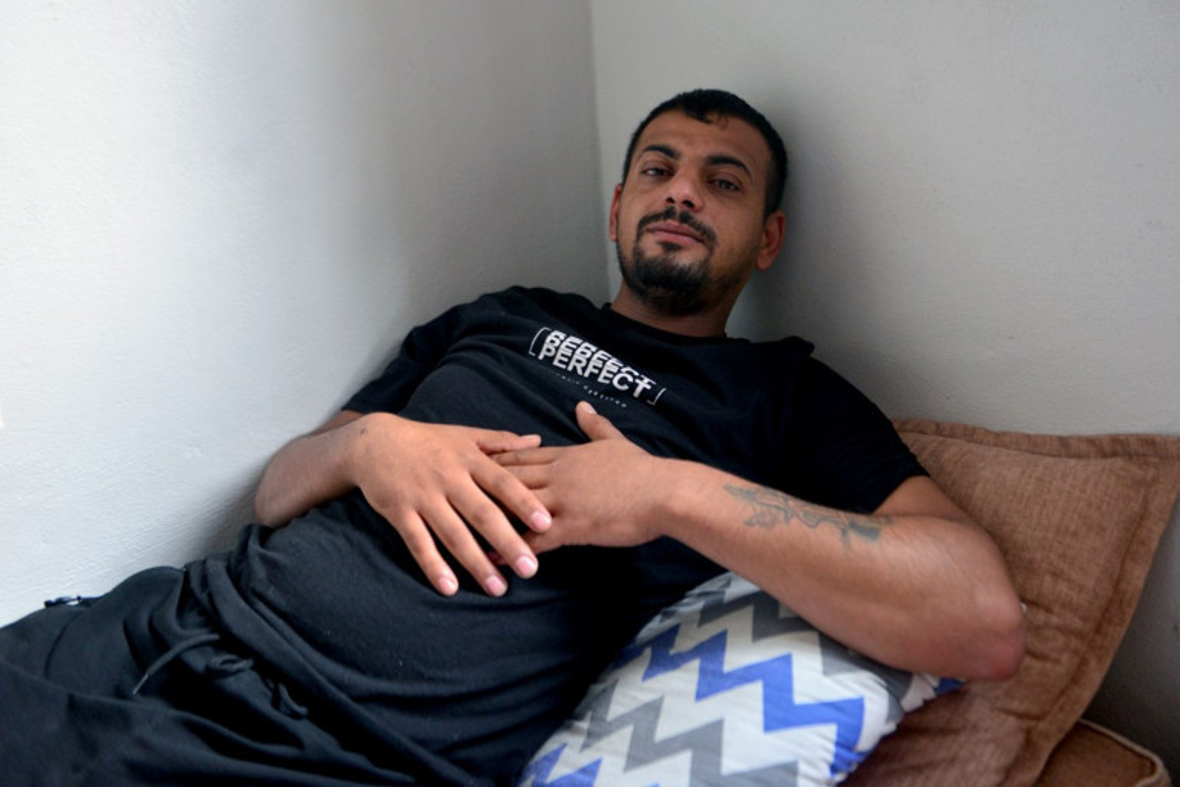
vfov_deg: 45.0
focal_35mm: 29
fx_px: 951
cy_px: 394
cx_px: 590
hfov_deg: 63.6
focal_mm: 29
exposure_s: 1/125
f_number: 2.8
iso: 1000
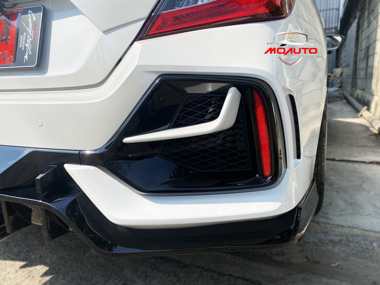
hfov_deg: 67.3
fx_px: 285
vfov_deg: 53.1
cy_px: 142
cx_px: 190
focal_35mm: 26
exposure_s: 1/2967
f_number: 1.8
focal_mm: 4.25
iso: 32
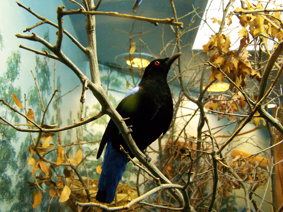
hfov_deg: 49.0
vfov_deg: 37.7
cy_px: 106
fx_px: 311
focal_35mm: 38
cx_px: 142
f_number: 3.2
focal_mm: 6.3
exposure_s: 1/30
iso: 400
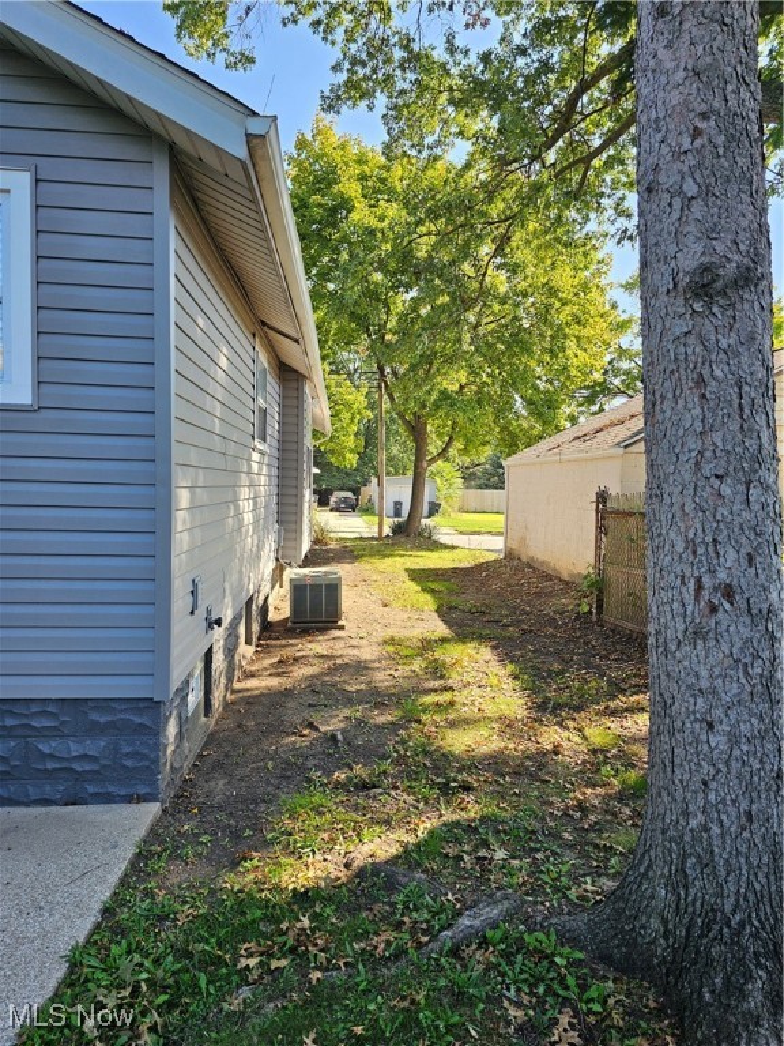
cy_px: 523
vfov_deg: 73.9
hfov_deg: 58.9
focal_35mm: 23
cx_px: 392
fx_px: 695
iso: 10
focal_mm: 6.3
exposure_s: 1/135
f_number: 1.7
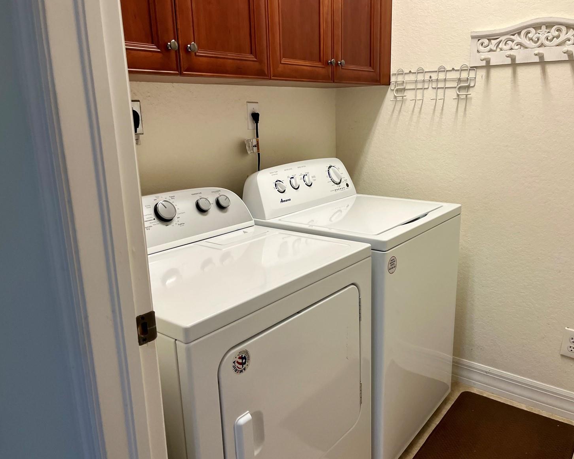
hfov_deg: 62.1
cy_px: 228
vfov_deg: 51.5
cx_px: 310
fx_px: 476
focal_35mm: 28
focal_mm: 5.1
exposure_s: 1/120
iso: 125
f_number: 1.6
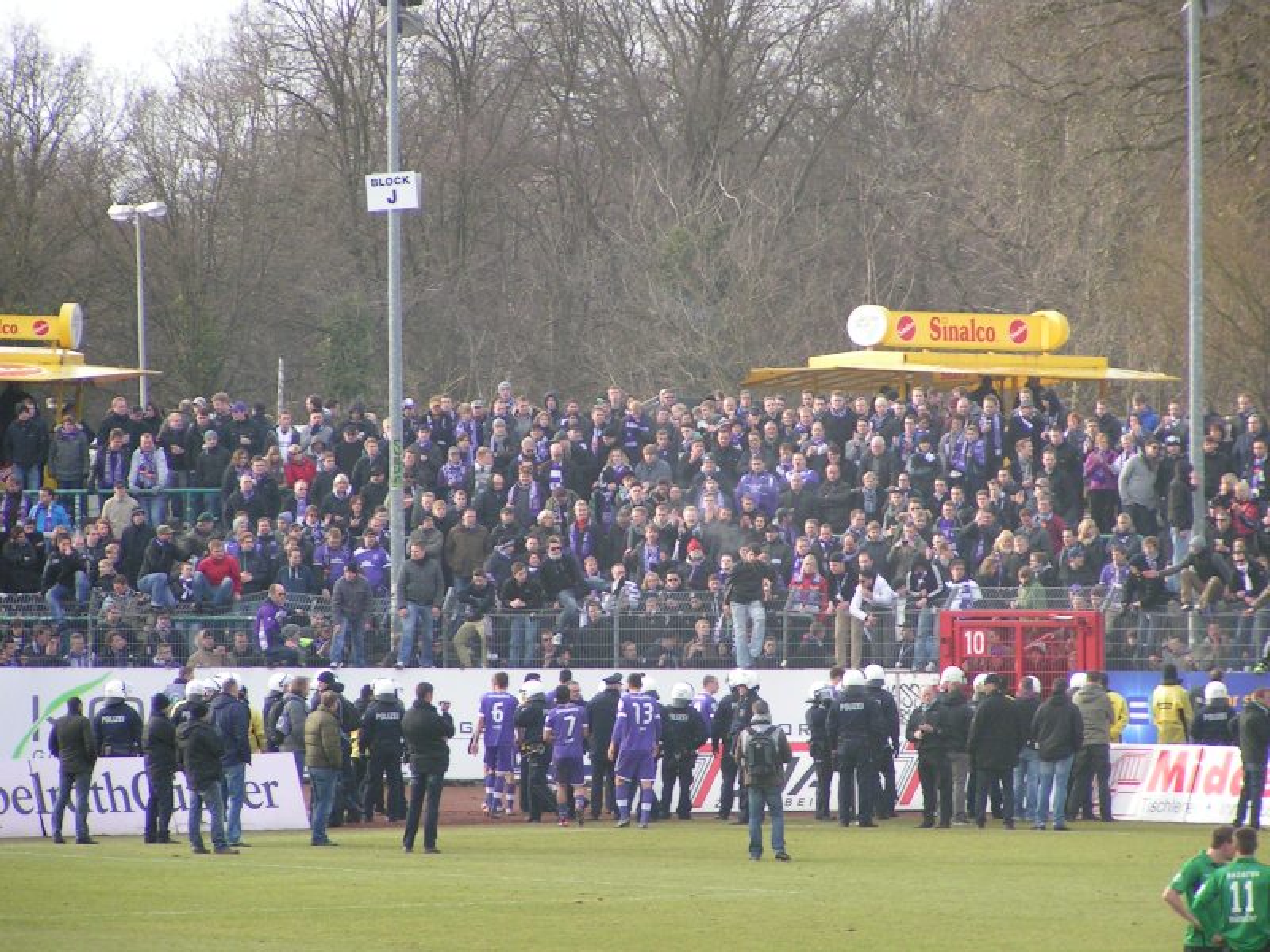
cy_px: 476
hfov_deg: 7.0
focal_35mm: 283
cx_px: 635
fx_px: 10383
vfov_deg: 5.3
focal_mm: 43.3
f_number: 3.5
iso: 100
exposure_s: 1/400
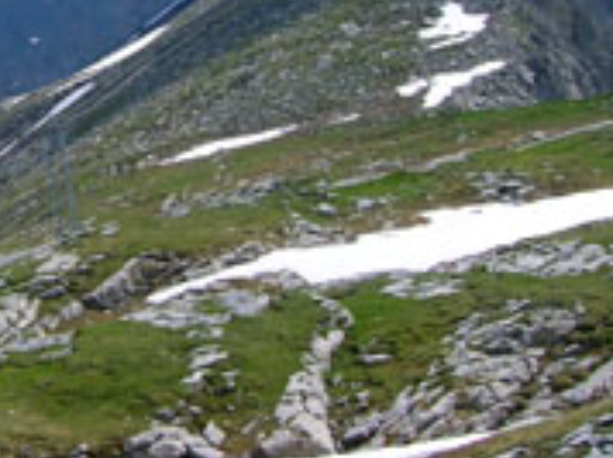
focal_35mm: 86
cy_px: 108
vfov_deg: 17.0
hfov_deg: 21.9
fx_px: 1521
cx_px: -10
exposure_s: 1/515
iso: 50
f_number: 4.9
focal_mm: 5.7
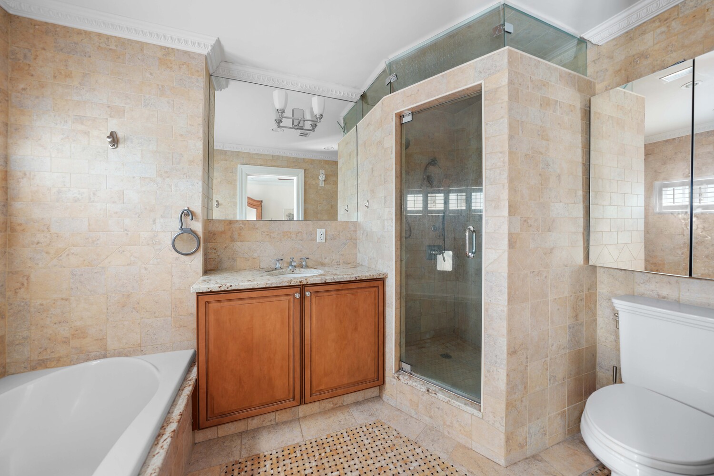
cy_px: 238
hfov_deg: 108.3
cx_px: 357
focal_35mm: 13
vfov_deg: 85.4
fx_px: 258
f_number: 2.8
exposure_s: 1/4
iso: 100
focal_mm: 13
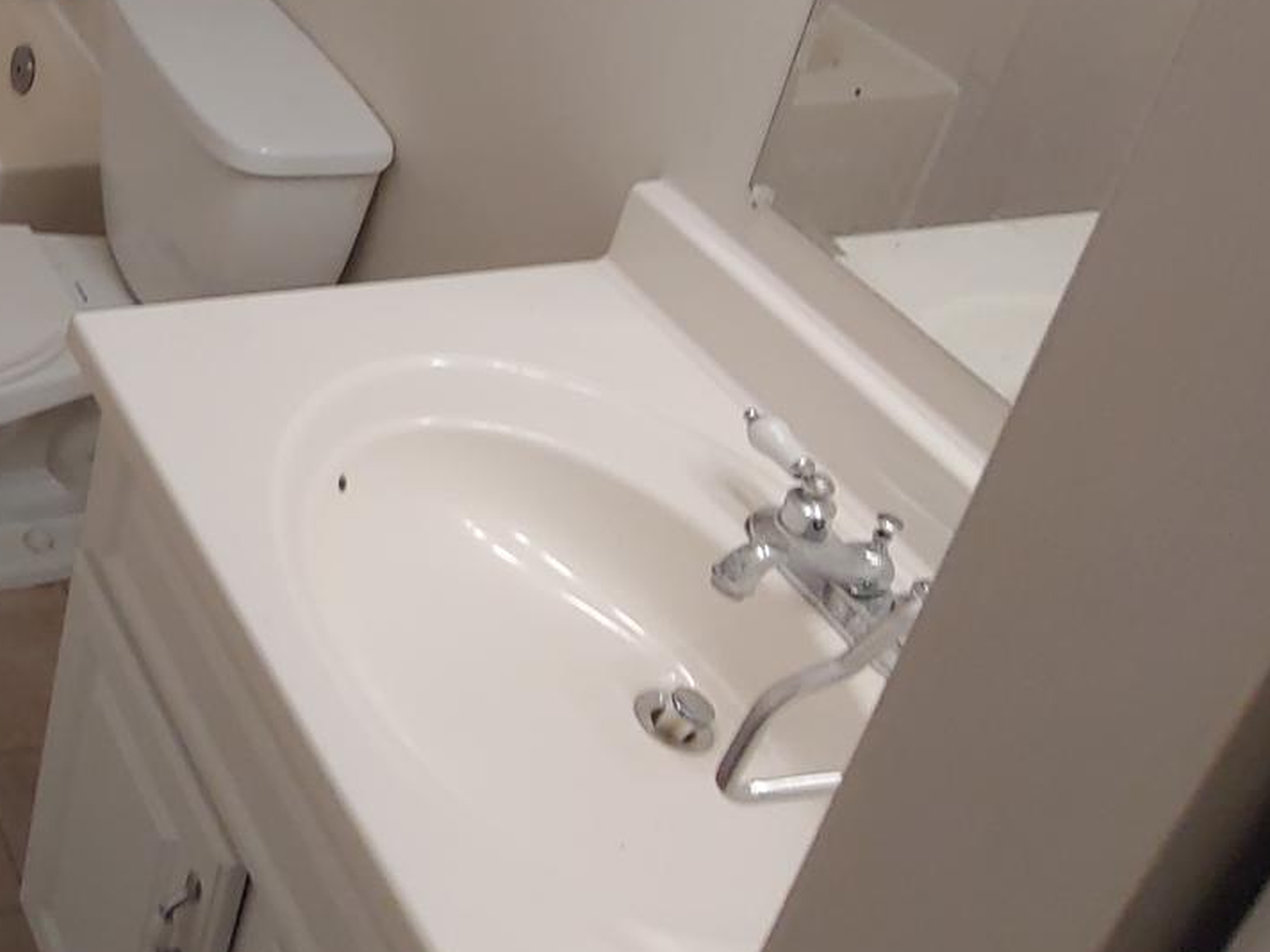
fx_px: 1688
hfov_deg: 32.3
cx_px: -341
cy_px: -109
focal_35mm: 46
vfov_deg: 28.5
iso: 100
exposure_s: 1/33
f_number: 1.9
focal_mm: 2.18
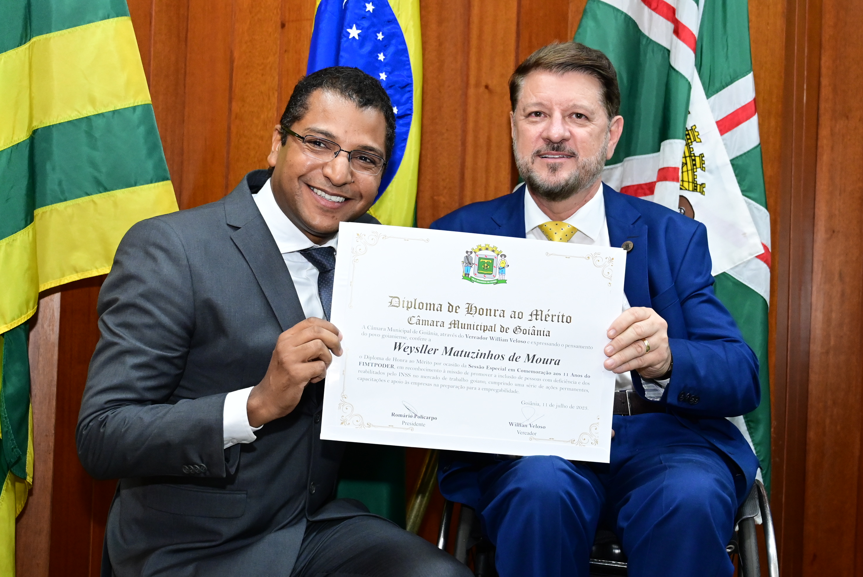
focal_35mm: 60
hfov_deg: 33.4
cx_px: 432
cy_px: 288
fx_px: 1439
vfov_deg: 22.7
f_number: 4
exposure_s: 1/125
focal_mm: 40
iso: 3200
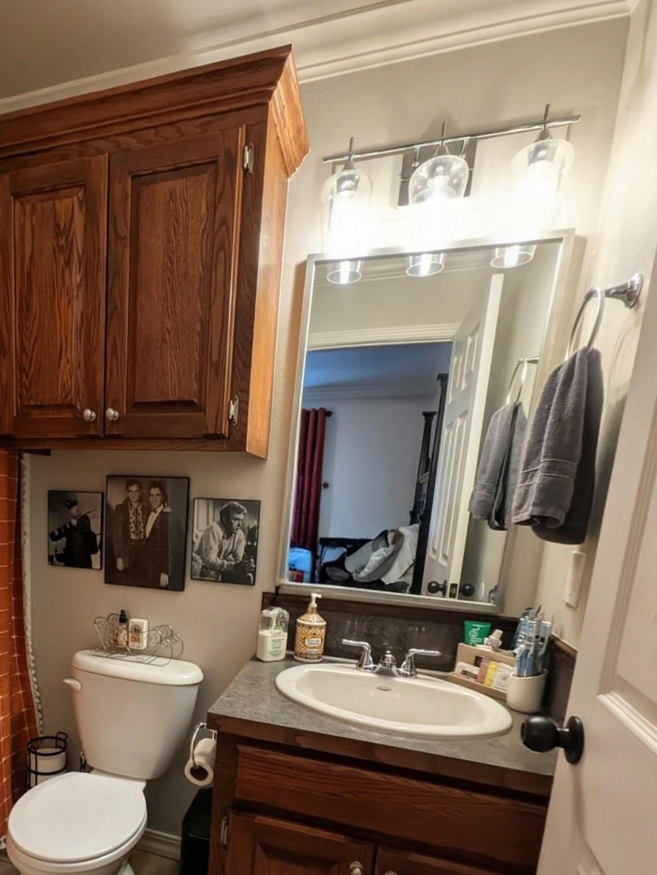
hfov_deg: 57.8
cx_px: 160
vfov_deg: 73.7
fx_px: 557
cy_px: 593
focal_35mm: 22
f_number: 2.2
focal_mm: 1.85
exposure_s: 1/60
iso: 52
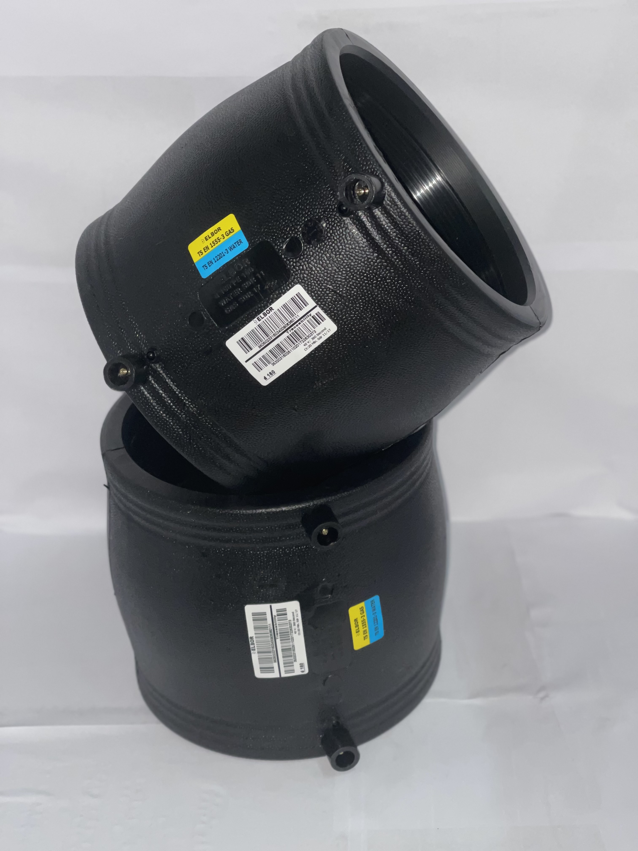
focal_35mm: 64
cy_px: 426
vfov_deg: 30.3
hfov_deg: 22.9
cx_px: 319
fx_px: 1573
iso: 100
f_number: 2.2
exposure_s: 1/34
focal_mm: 7.5
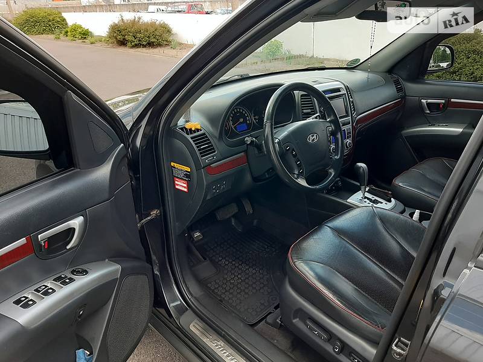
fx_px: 363
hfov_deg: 67.3
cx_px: 242
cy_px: 181
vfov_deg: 53.1
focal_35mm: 26
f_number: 1.7
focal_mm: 3.9
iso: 64
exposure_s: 1/100
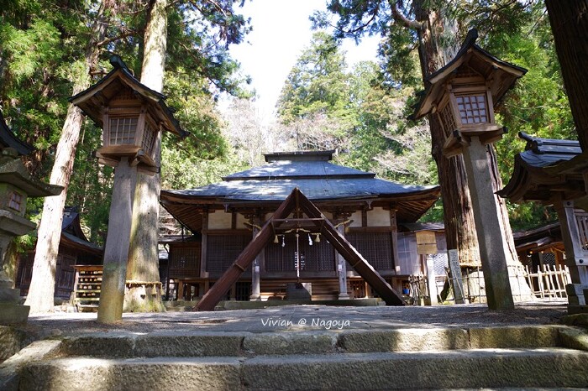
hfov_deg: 73.8
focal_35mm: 24
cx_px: 294
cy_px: 196
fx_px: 392
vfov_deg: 53.1
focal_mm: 24
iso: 100
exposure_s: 1/40
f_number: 5
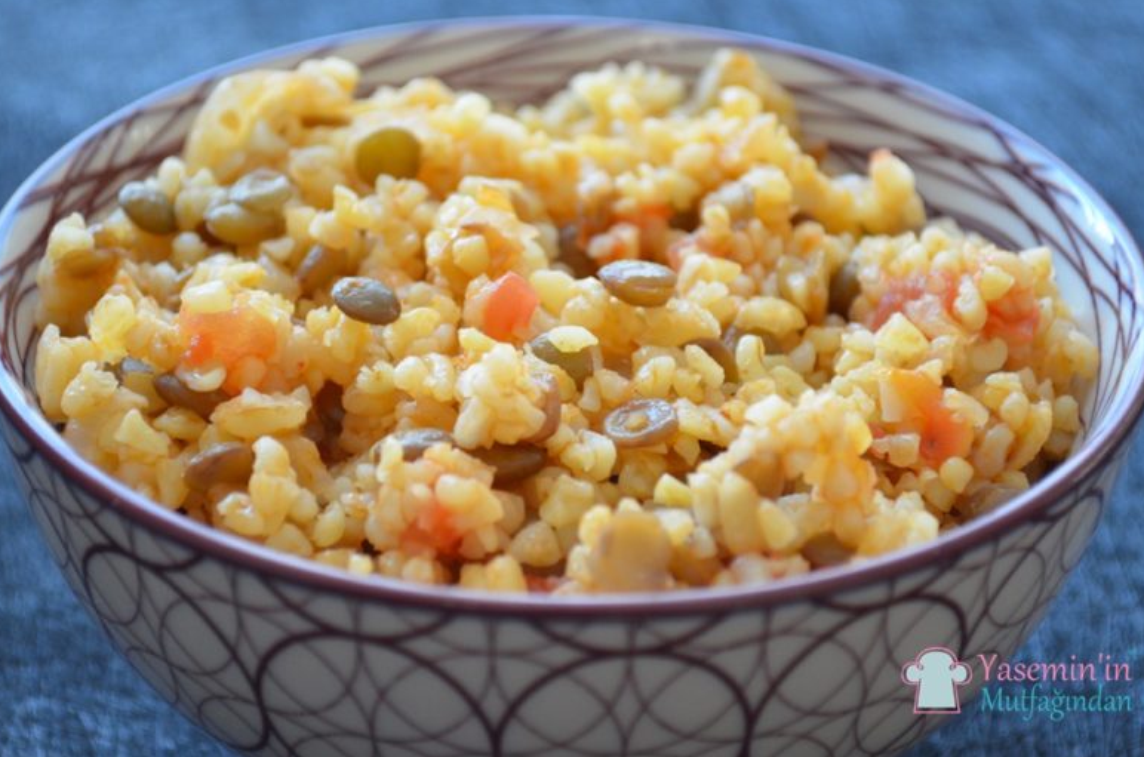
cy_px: 364
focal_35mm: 87
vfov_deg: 15.7
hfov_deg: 23.6
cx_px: 566
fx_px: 2743
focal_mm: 55
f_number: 5.6
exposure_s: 1/60
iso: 1250
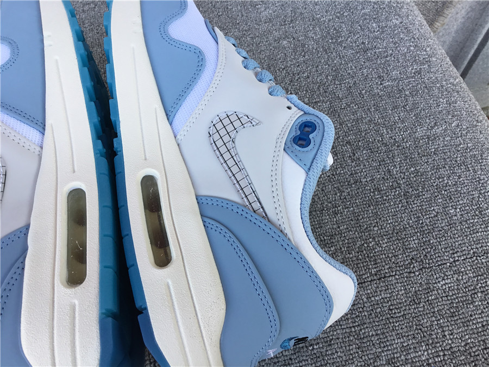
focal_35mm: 31
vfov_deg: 45.4
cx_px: 244
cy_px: 184
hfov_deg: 58.4
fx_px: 438
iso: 25
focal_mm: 3.3
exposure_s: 1/102
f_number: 2.4
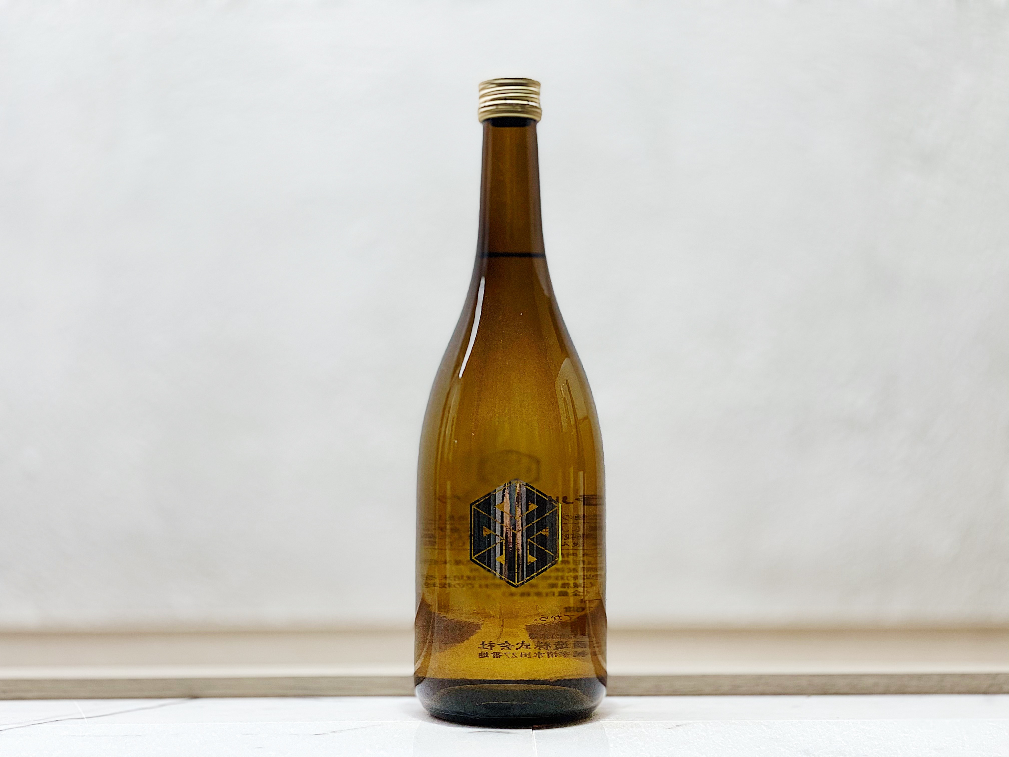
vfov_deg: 28.0
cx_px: 504
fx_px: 1516
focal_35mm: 52
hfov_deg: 36.8
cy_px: 378
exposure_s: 1/100
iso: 80
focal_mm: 6
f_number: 2
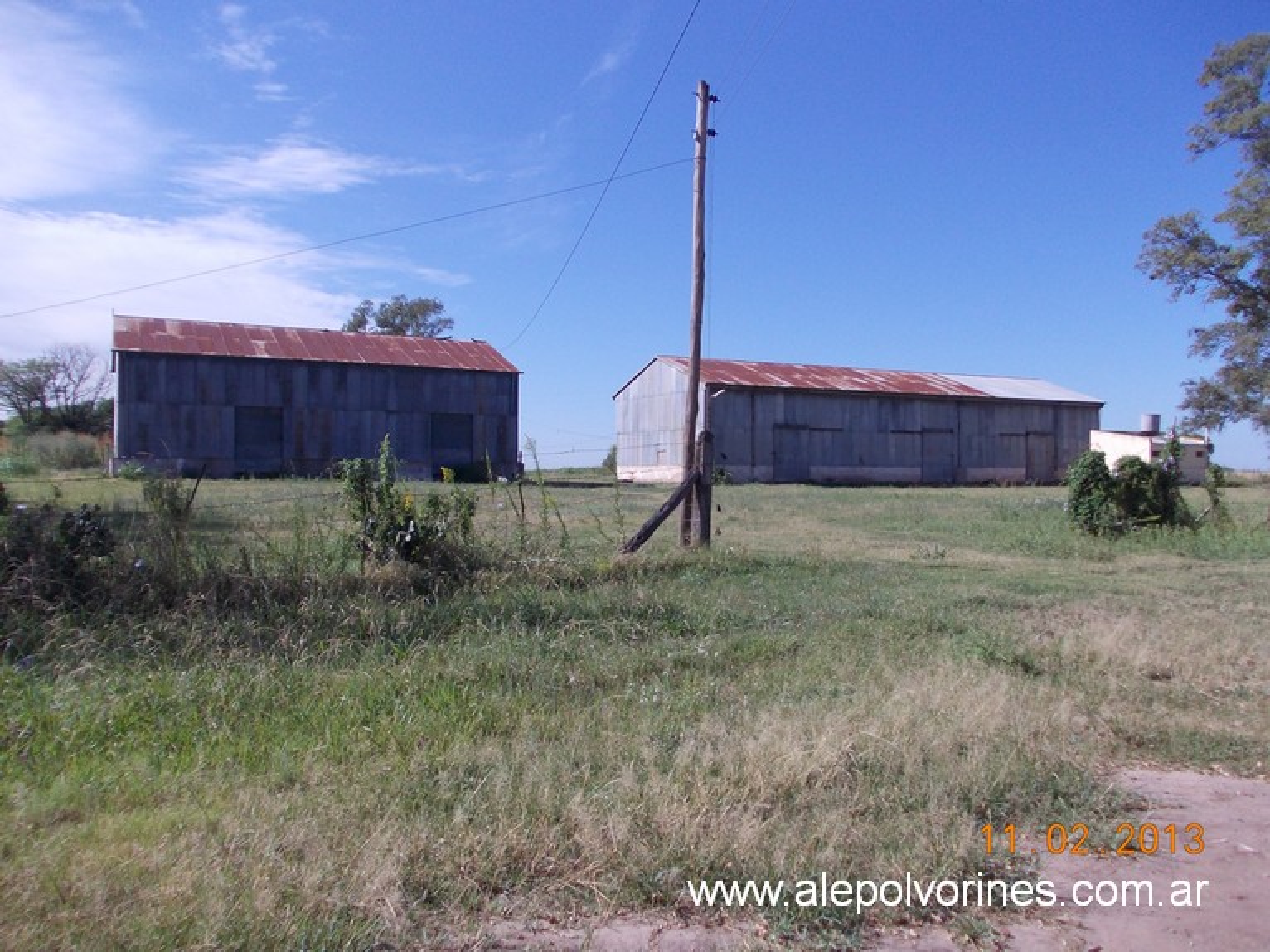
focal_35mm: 28
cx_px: 635
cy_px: 476
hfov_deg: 63.5
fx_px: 1027
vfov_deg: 49.7
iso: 80
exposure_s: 1/400
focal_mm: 4
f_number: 5.4
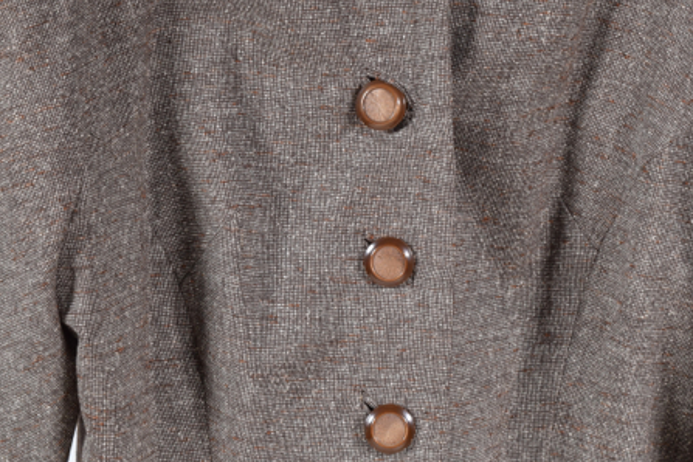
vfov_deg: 13.3
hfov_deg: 19.8
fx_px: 1983
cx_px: 380
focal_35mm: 103
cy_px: 184
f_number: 14
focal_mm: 48
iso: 400
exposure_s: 1/125
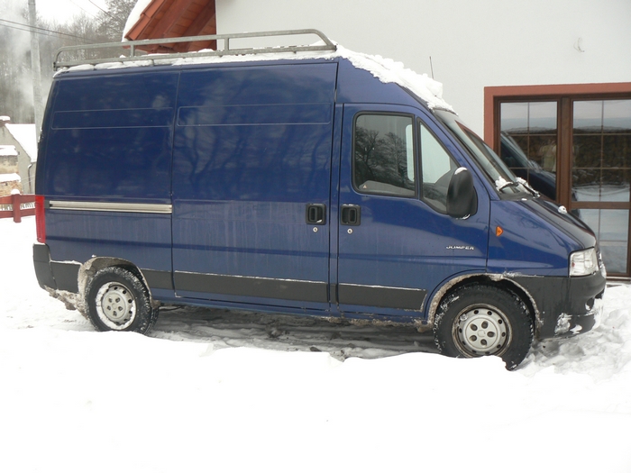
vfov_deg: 39.7
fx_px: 656
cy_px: 236
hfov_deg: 51.4
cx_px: 316
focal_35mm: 36
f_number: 2.8
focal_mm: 6
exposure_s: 1/30
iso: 80
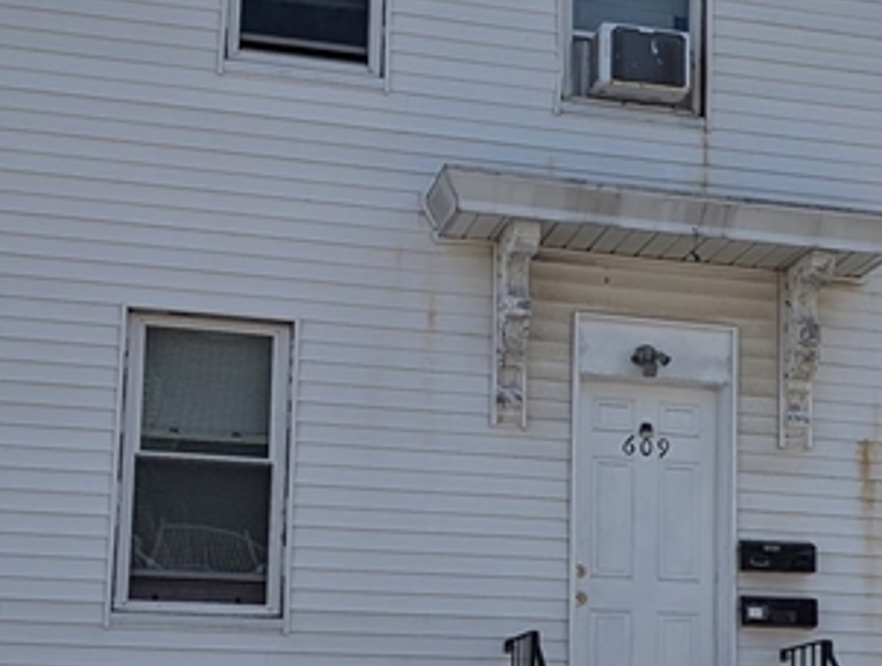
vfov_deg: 18.2
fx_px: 2069
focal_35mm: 81
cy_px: 482
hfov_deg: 23.8
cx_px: 680
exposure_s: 1/1637
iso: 21
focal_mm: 6.9
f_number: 1.68
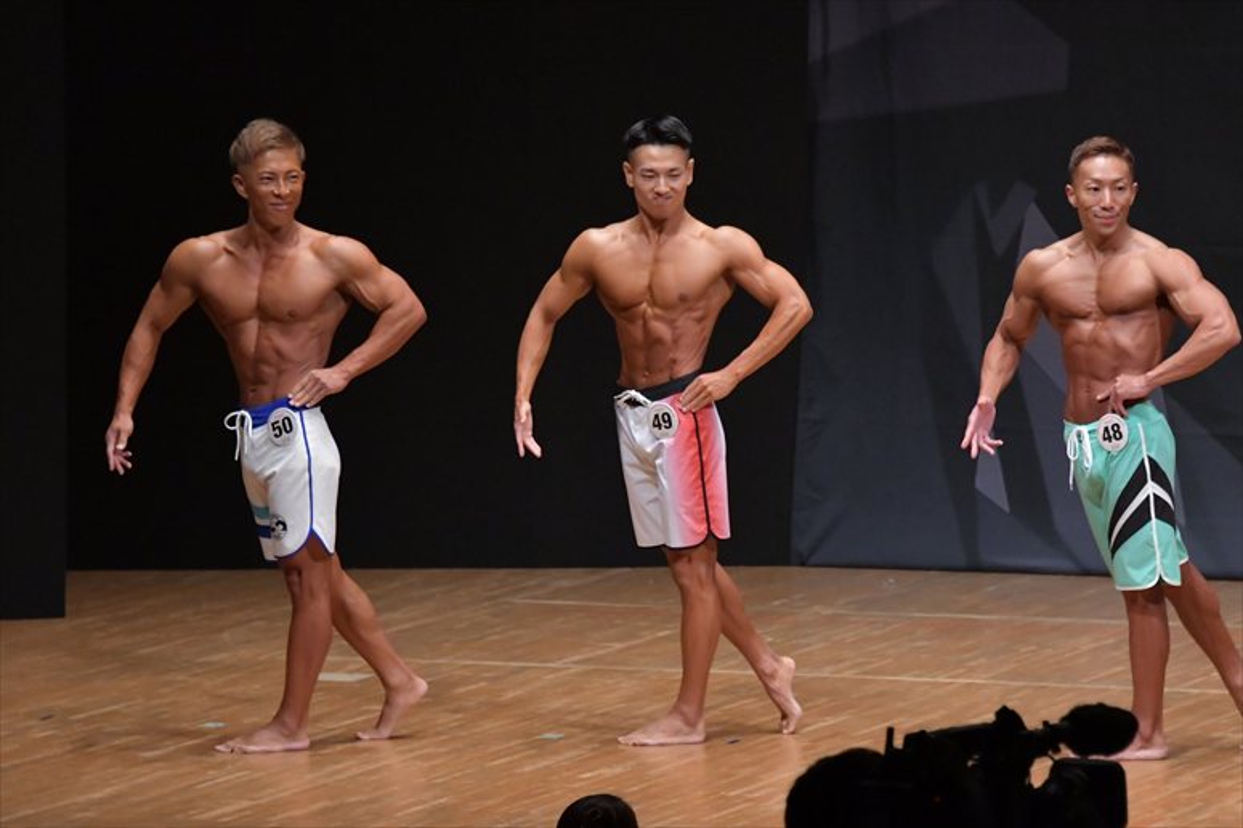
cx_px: 622
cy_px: 414
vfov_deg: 5.4
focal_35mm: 255
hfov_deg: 8.1
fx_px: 8800
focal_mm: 170
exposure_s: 1/400
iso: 6400
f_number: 5.6
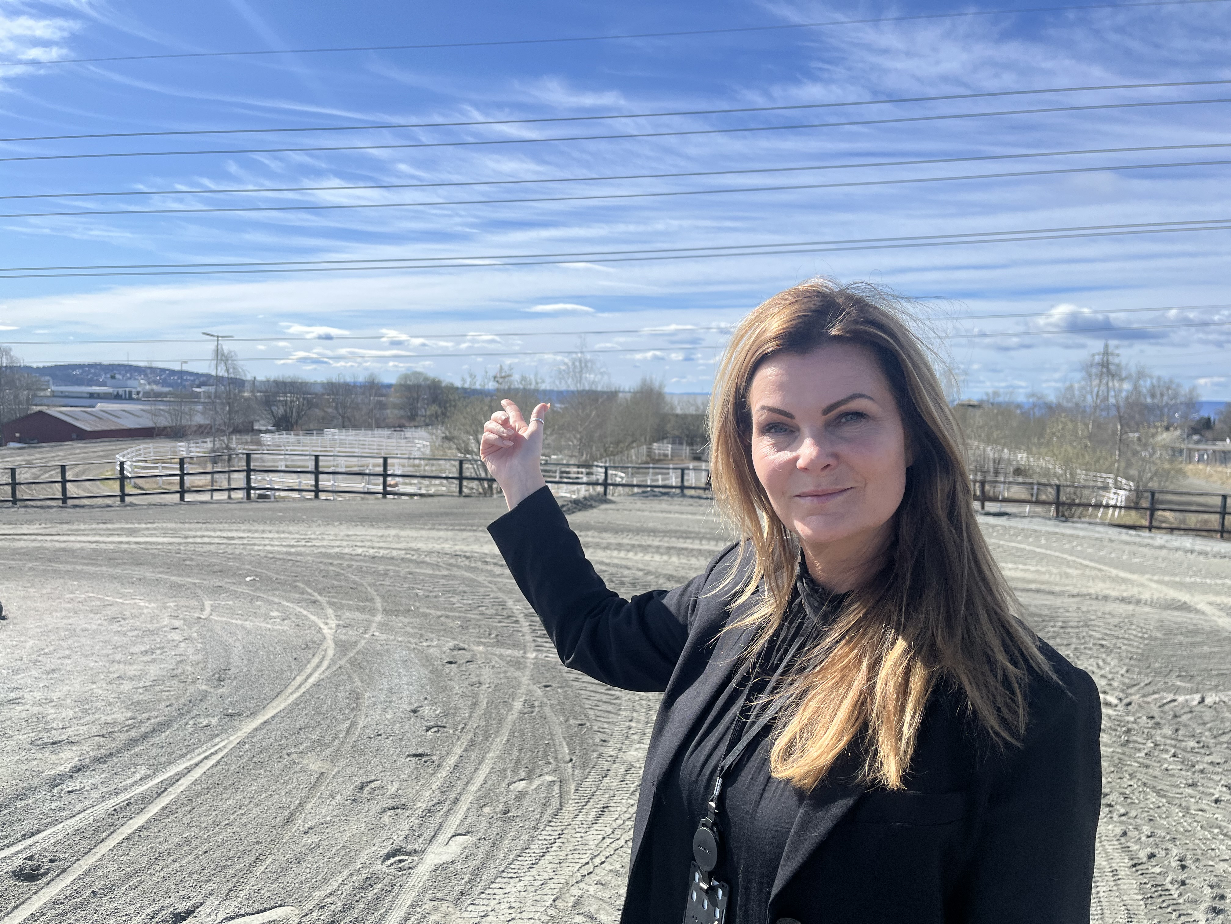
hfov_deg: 67.3
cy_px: 462
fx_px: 925
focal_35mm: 26
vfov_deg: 53.1
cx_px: 616
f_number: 1.6
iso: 50
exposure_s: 1/4149
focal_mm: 5.1
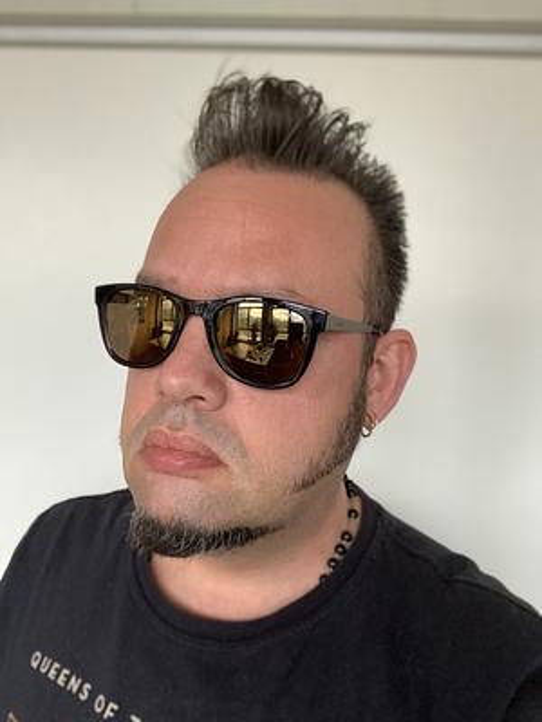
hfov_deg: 44.2
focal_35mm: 32
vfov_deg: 56.8
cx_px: 271
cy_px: 361
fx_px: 668
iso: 250
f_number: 2.2
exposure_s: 1/60
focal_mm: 2.87
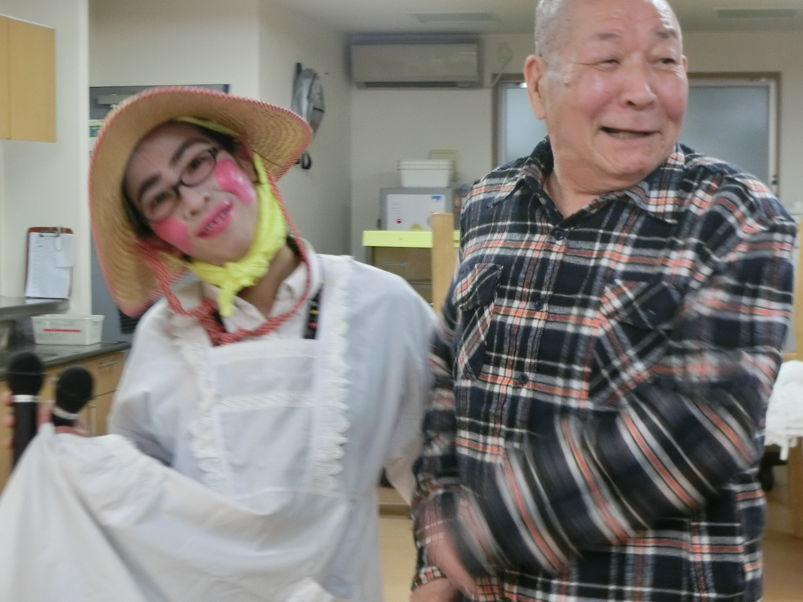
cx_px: 402
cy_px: 301
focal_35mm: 70
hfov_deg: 27.8
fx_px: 1624
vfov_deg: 21.0
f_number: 5.2
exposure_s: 1/40
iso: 800
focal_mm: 12.4
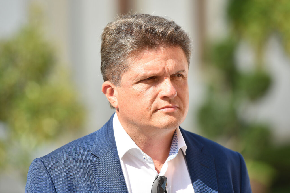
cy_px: 96
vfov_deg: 7.2
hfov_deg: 10.8
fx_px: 1531
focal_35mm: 190
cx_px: 145
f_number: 5
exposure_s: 1/1600
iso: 200
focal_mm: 190
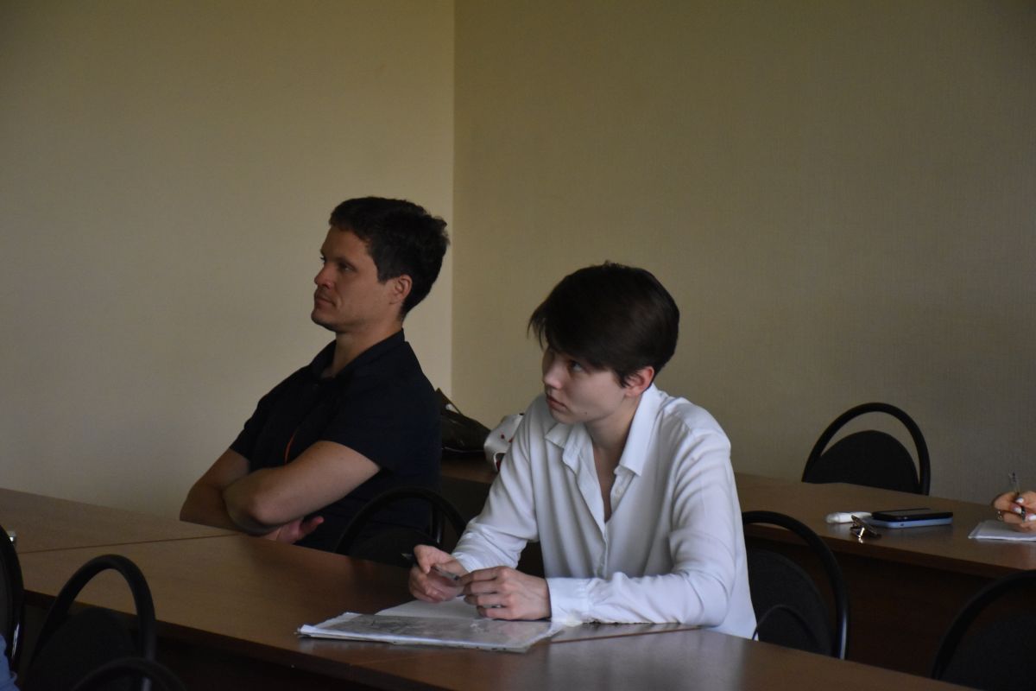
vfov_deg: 12.2
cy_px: 346
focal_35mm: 112
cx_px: 518
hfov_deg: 18.2
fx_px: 3237
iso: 2500
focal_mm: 75
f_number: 5
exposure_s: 1/125
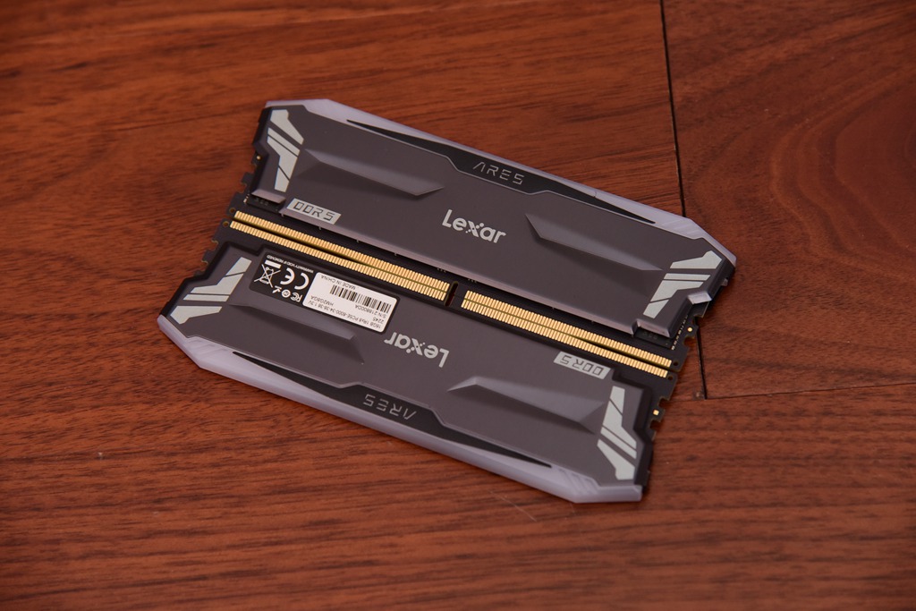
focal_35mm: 120
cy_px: 306
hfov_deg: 17.1
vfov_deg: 11.4
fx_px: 3054
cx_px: 458
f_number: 5.6
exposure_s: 1/60
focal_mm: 120
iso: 1600
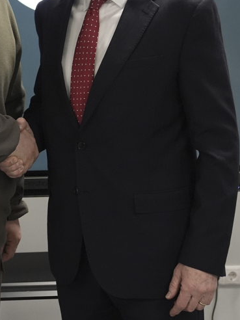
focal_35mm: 85
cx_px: 39
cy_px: 43
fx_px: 786
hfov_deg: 17.2
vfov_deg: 22.5
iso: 3200
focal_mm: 32
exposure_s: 1/320
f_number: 3.2
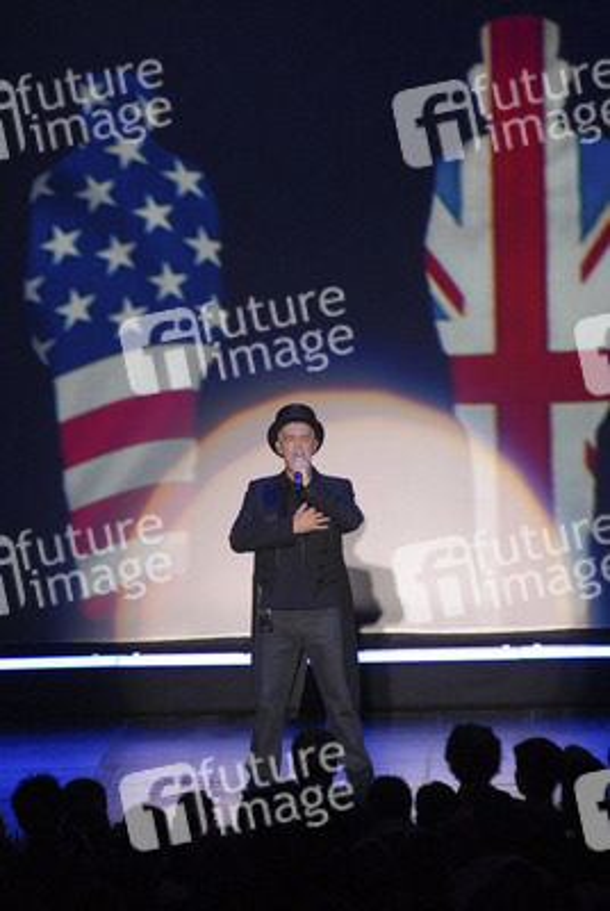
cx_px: 305
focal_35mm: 278
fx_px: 7028
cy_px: 456
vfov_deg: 7.4
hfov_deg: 5.0
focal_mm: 185
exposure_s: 1/100
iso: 800
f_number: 5
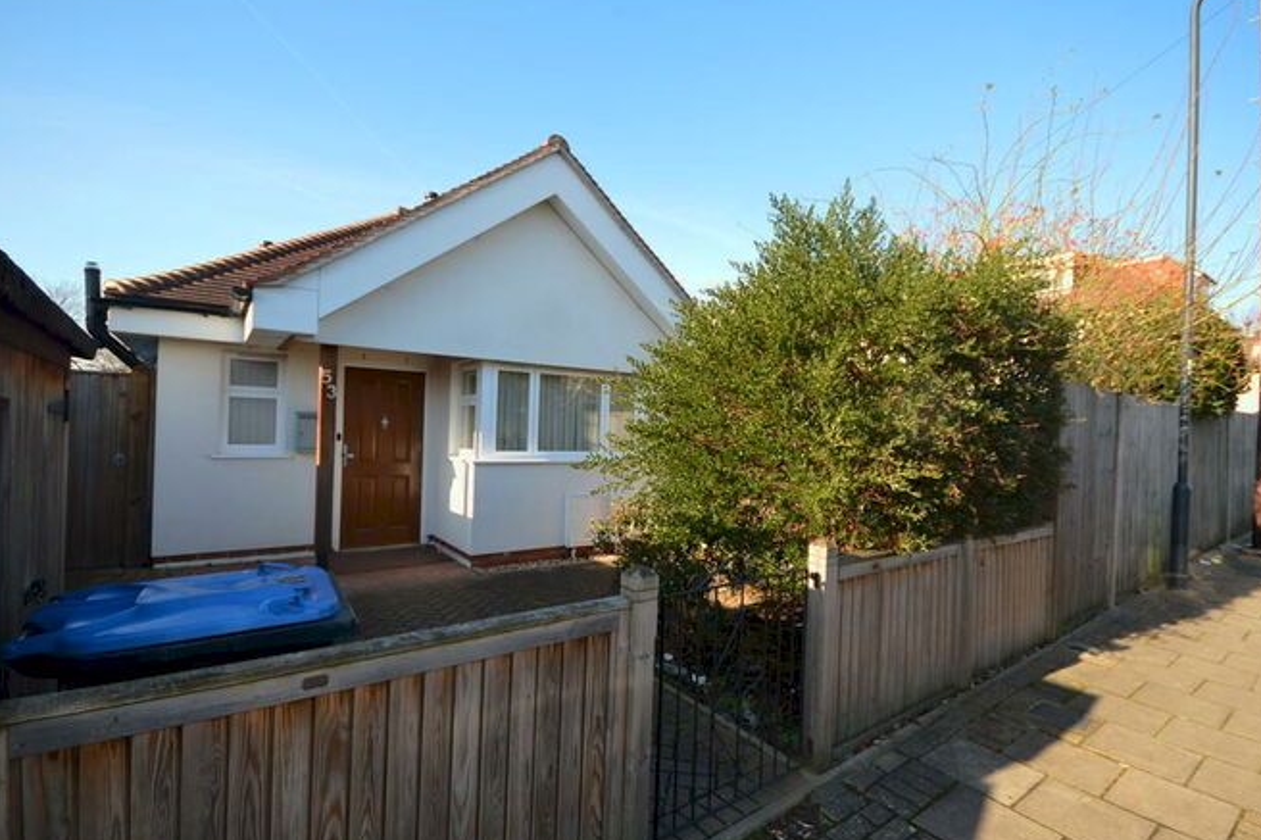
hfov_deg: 96.7
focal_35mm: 16
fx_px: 560
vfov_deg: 73.7
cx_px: 654
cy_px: 423
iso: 110
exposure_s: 1/125
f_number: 5.6
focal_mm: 10
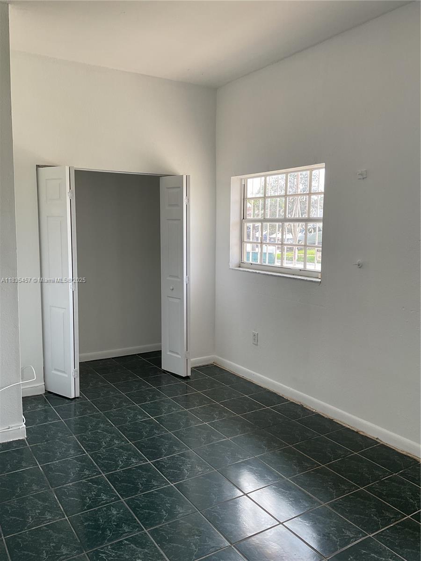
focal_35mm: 29
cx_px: 210
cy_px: 280
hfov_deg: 48.2
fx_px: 470
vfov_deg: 61.7
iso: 25
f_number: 1.8
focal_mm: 3
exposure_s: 1/120
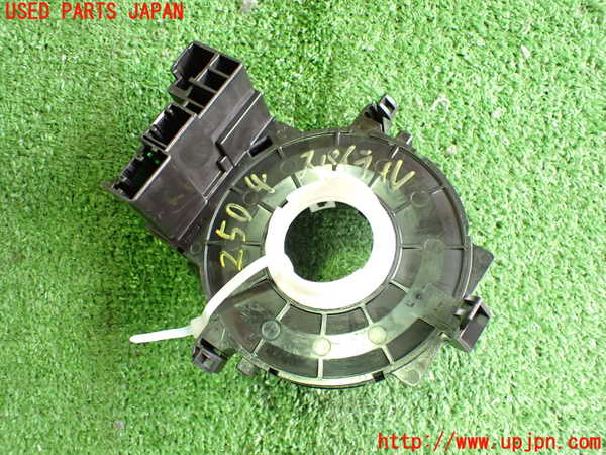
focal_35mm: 30
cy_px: 228
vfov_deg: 46.8
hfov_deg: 60.0
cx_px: 303
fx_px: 525
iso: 800
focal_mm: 5.4
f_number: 2.3
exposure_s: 1/50
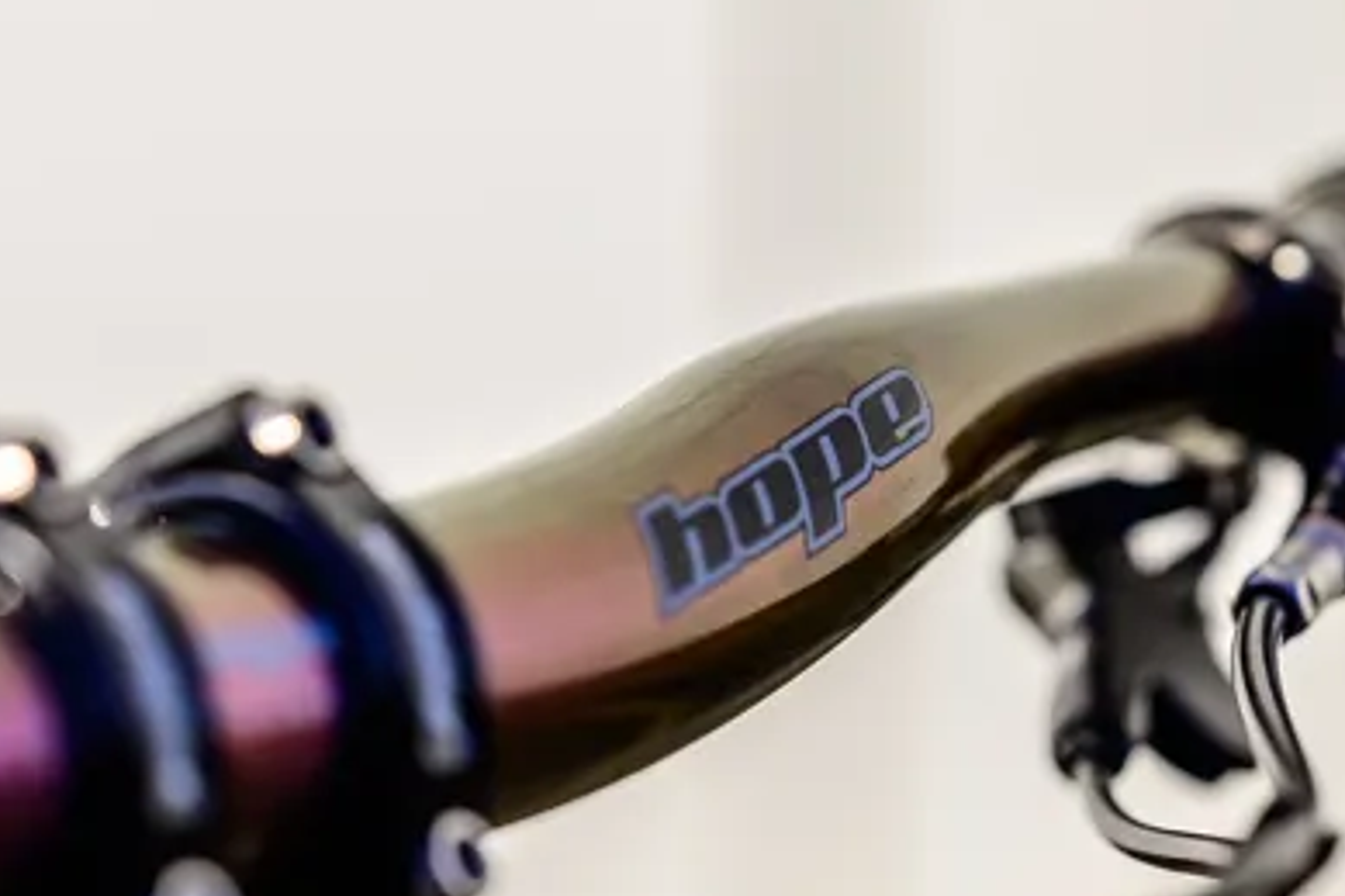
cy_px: 502
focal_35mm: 175
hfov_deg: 11.6
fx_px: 6535
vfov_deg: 7.8
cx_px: 41
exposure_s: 1/800
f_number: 2.8
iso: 160
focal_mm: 85
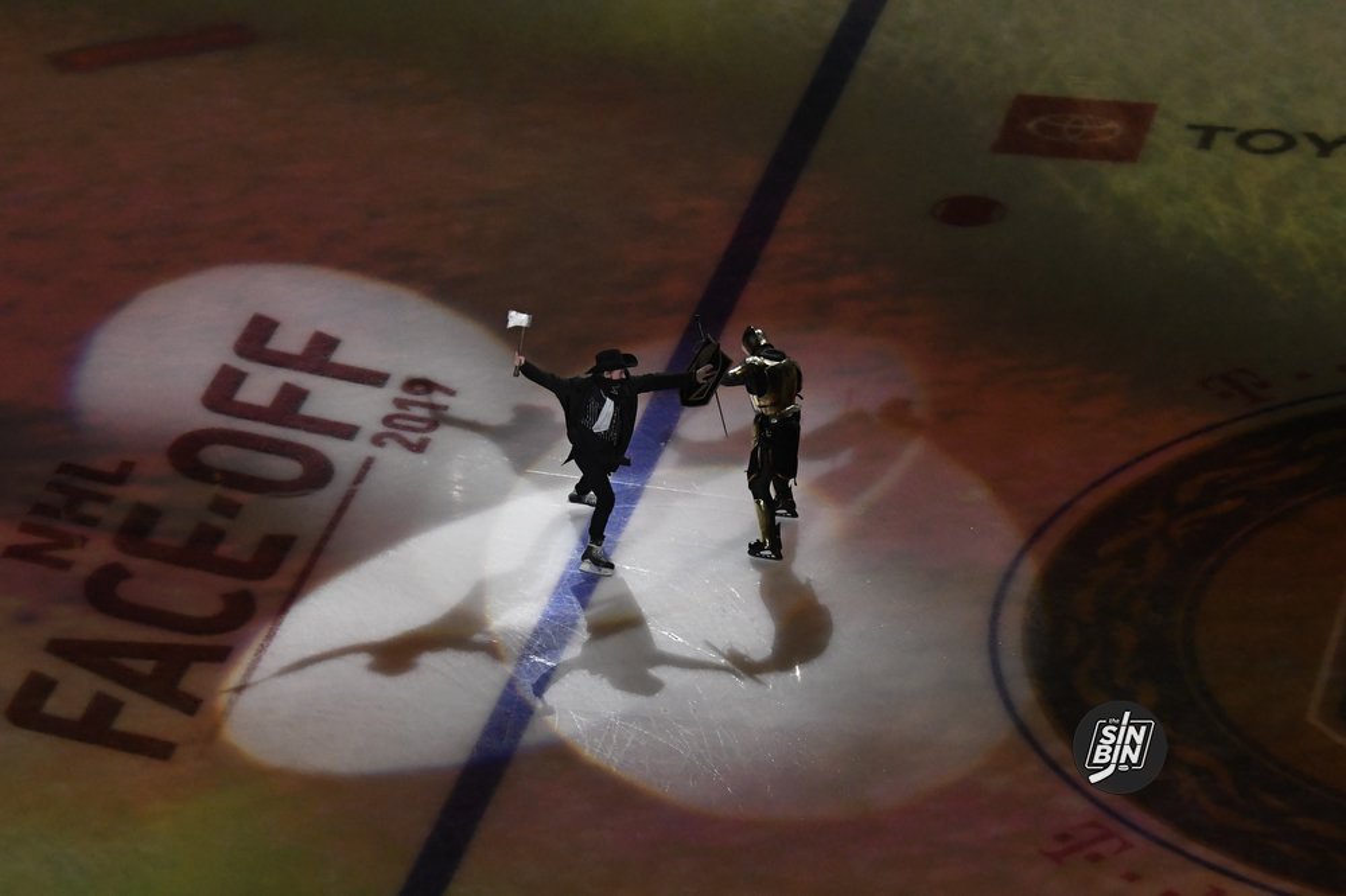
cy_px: 448
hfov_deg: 11.4
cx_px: 673
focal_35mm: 180
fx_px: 6727
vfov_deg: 7.6
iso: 5600
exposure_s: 1/500
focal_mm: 120
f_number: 4
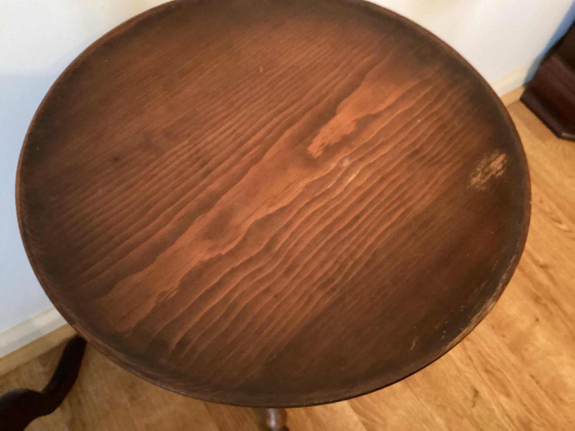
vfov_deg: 45.4
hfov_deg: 58.3
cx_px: 288
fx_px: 515
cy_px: 216
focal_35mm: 31
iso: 640
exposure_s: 1/17
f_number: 2.4
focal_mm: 3.3
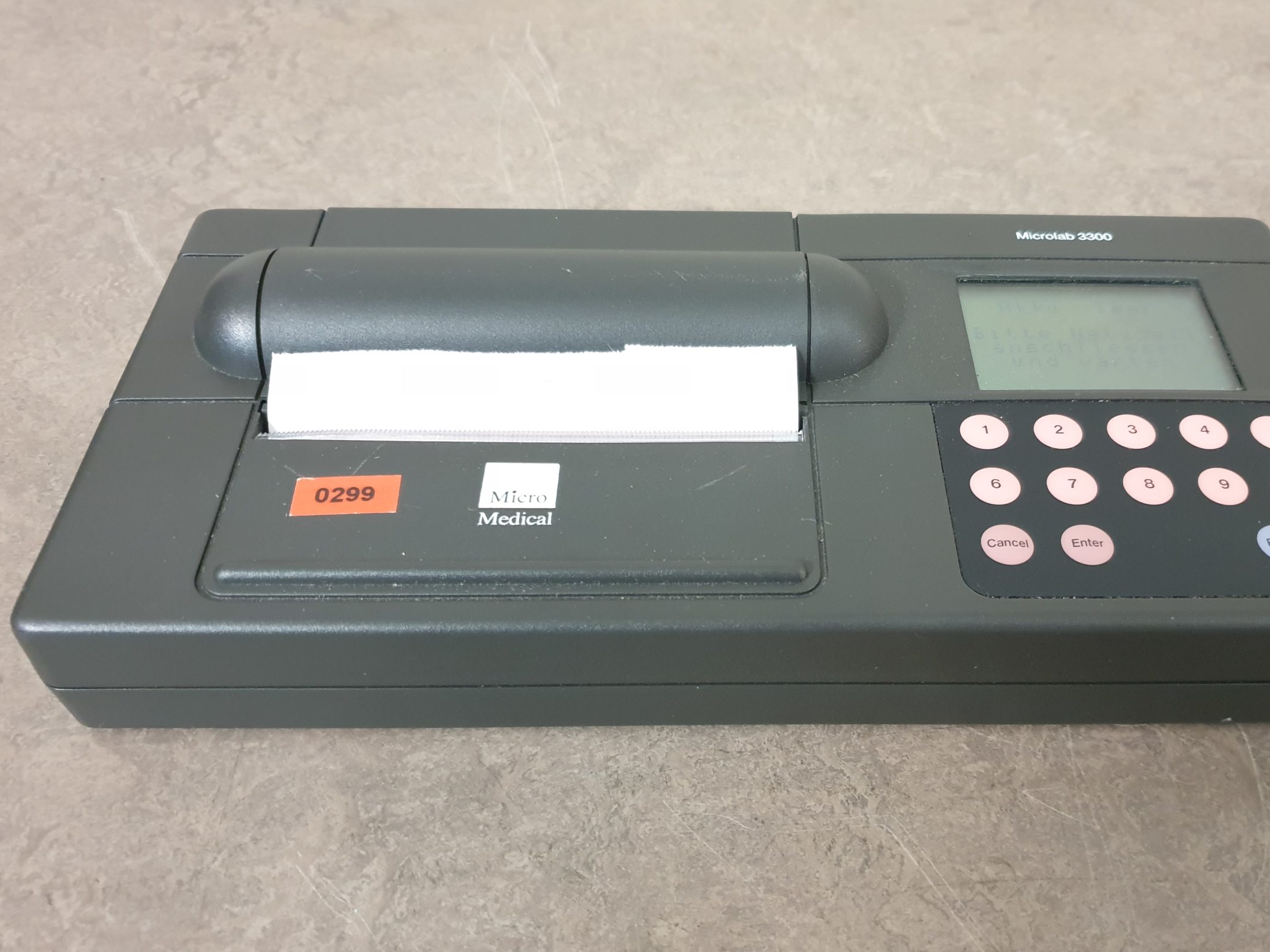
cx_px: 751
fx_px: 1137
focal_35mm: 31
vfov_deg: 45.3
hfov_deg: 58.0
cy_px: 553
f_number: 1.5
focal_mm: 4.3
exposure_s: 1/50
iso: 400
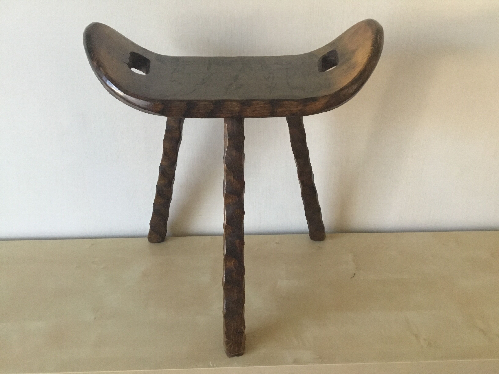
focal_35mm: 31
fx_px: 447
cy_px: 187
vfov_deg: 45.4
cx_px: 250
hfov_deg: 58.4
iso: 250
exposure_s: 1/33
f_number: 2.4
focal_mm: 3.3
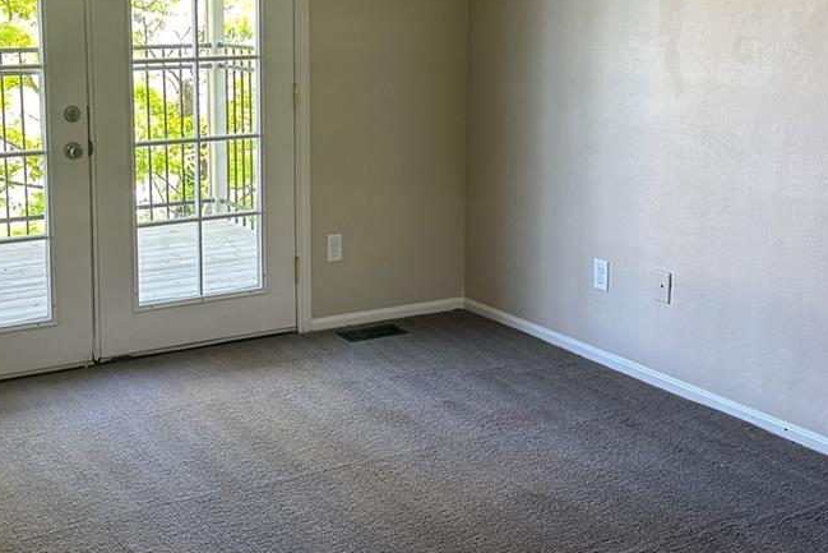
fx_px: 1150
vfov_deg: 26.6
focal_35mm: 50
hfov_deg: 39.1
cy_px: 124
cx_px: 274
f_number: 1.5
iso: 125
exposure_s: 1/121
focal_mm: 5.7
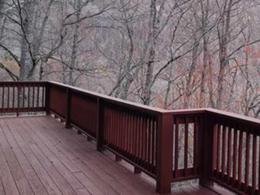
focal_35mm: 58
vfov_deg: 24.7
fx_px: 435
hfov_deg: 32.1
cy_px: 35
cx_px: 220
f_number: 1.8
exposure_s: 1/40
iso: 160
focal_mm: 5.4
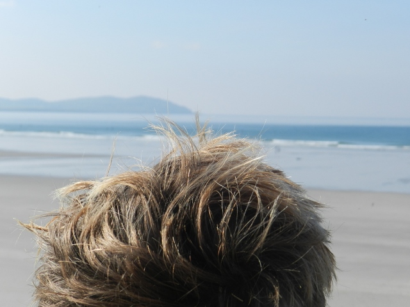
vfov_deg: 17.6
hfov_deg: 23.3
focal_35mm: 84
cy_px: 154
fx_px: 995
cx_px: 205
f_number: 5
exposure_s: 1/1000
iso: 160
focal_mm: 14.9
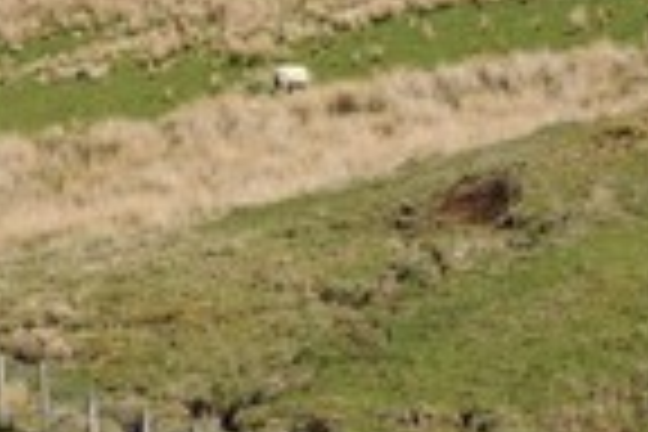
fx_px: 10475
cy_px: -58
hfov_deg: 3.5
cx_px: -220
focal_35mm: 582
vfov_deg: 2.4
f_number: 13
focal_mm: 200
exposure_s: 1/200
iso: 200
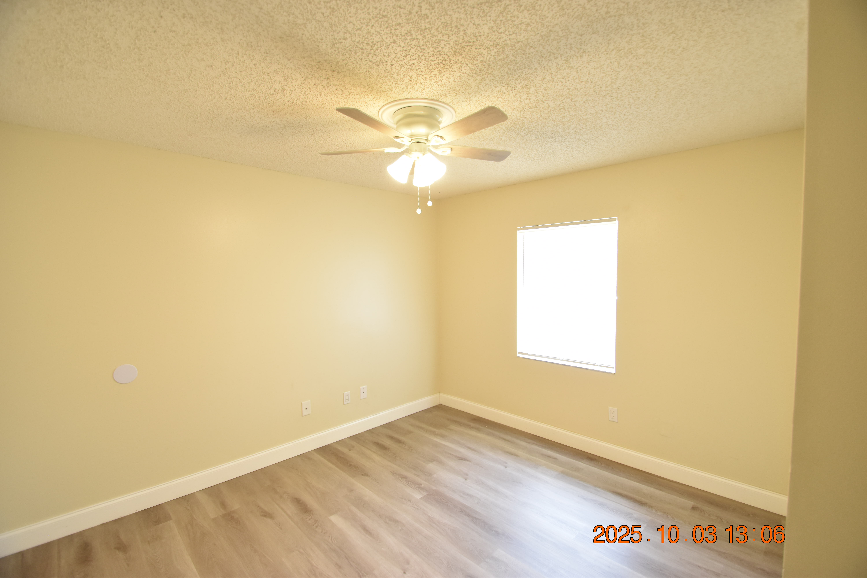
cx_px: 434
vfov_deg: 77.3
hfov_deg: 100.4
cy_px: 289
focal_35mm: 15
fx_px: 361
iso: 800
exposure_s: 1/45
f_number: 3.5
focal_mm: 10
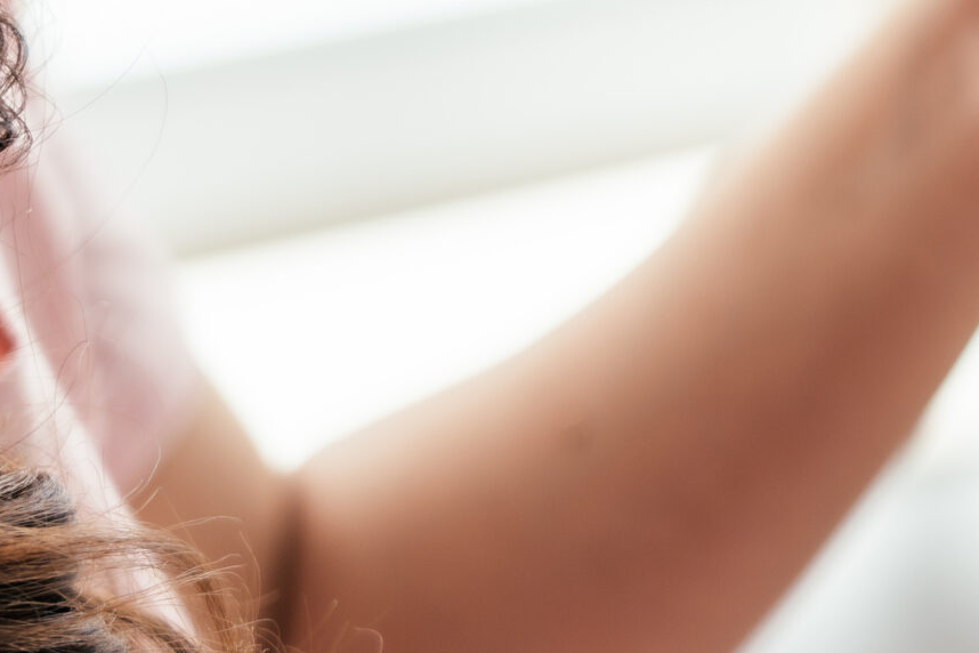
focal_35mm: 203
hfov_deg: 9.9
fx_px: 5520
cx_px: 1272
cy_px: -276
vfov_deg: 6.7
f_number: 4
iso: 125
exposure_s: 1/200
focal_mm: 68
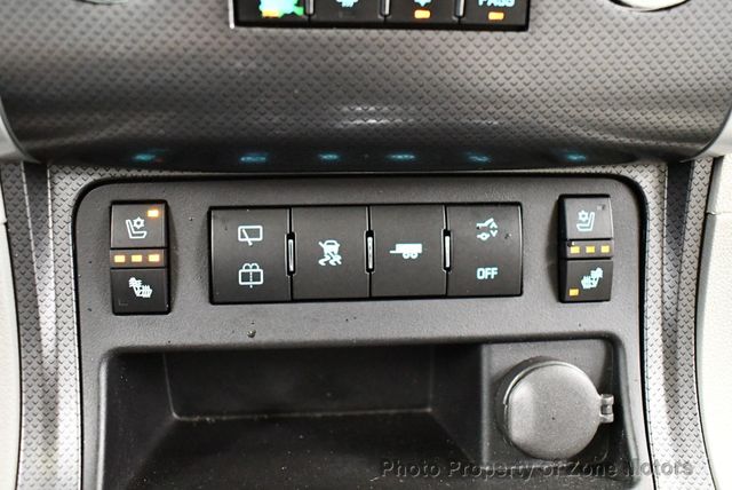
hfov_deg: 53.1
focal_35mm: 36
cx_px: 366
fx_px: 733
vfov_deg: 36.9
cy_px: 245
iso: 9000
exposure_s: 1/60
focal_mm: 18
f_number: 3.5
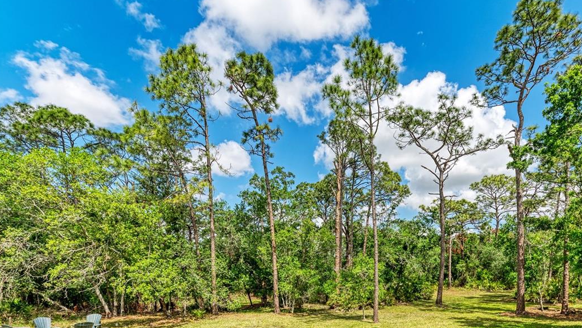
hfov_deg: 82.3
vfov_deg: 49.6
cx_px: 362
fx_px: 324
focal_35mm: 21
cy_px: 274
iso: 200
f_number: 9
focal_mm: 13
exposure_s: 1/800
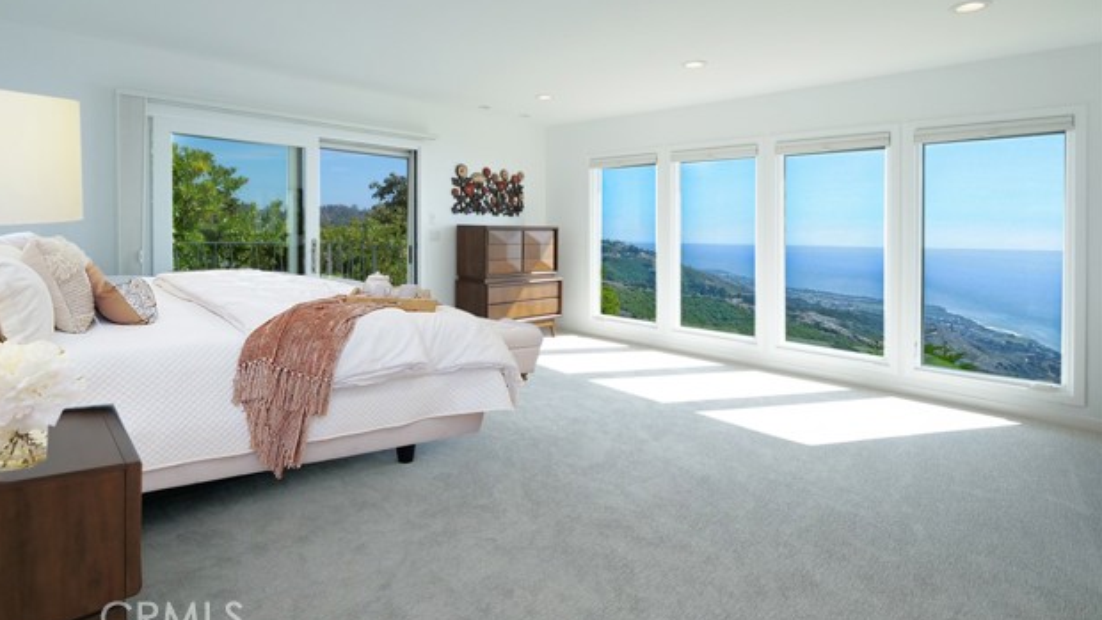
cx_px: 535
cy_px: 217
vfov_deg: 59.9
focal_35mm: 18
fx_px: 526
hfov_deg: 92.6
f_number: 8
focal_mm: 8
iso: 500
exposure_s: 1/320
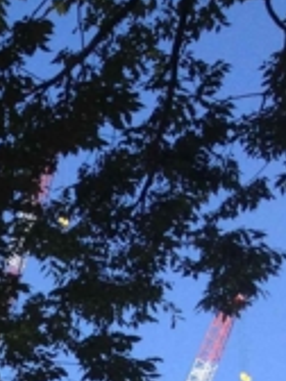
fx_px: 1840
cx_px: -372
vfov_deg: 11.0
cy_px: 708
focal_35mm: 167
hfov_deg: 8.2
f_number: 2.4
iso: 50
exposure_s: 1/1082
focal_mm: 4.28
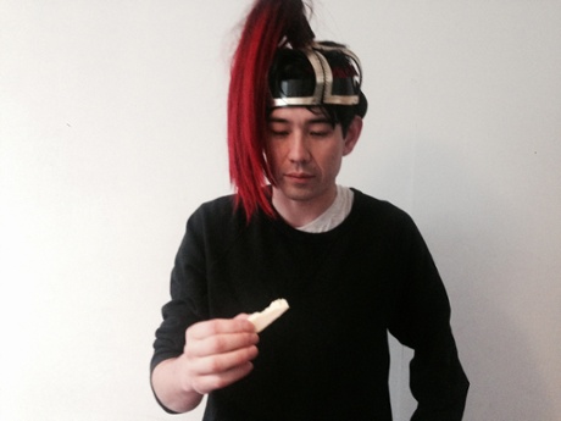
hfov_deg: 55.4
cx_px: 280
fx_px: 535
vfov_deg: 42.9
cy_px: 210
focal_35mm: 33
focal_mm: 4.12
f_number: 2.4
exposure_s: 1/17
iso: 400
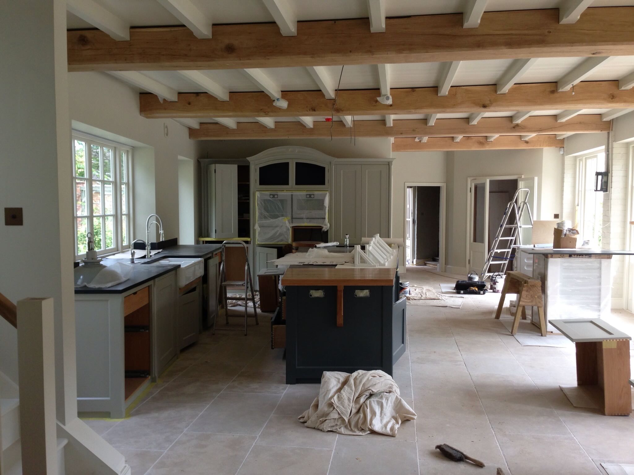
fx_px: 604
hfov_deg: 55.4
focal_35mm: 33
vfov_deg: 42.9
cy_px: 238
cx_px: 317
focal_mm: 4.13
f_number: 2.4
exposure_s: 1/120
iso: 64
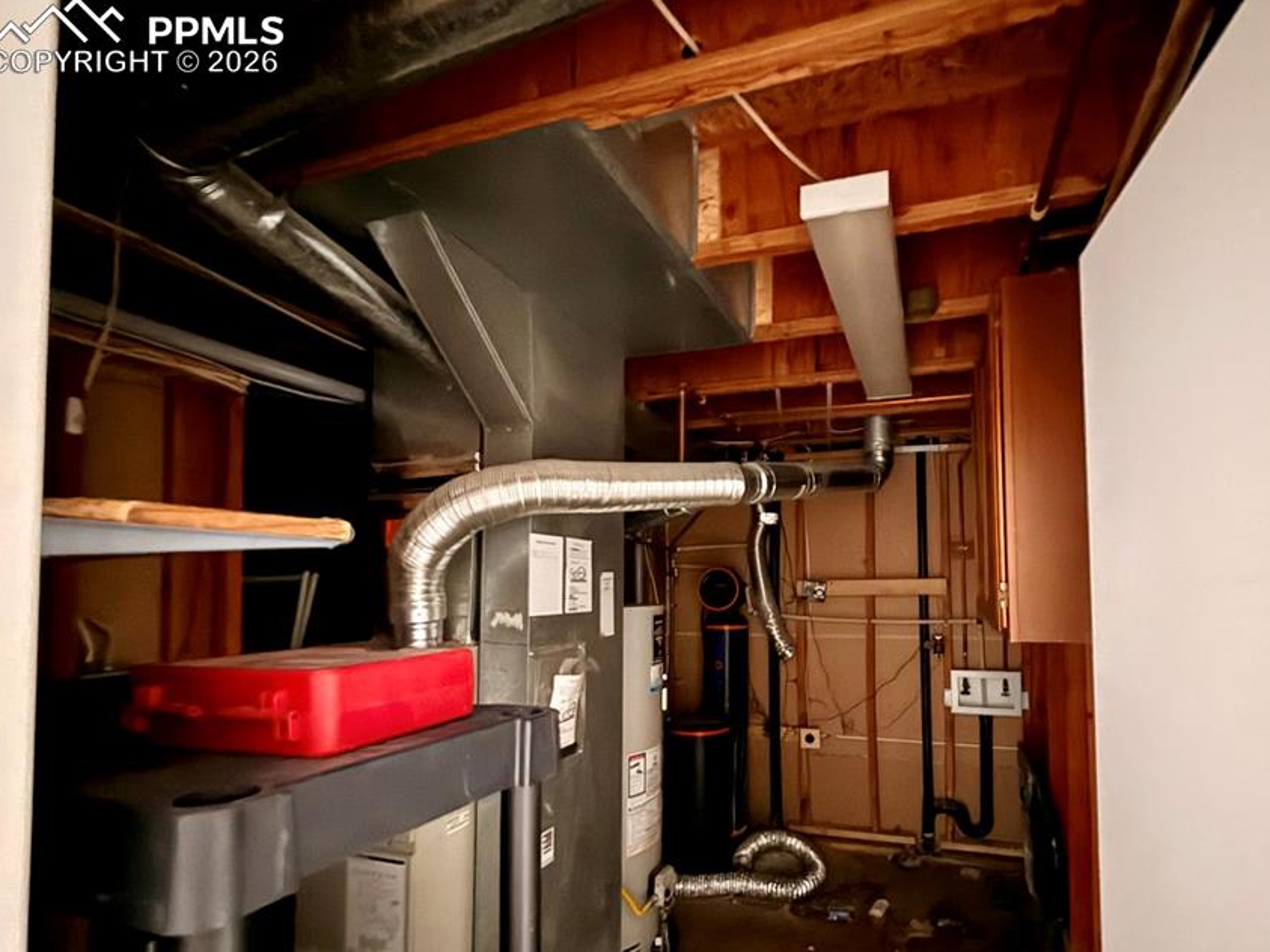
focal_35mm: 17
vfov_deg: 74.0
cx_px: 753
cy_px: 567
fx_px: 624
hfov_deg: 90.0
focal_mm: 2.22
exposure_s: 1/8
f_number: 2.2
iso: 1000
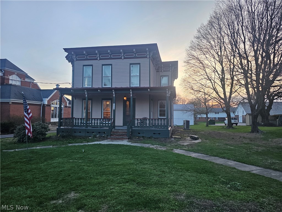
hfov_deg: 73.9
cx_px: 141
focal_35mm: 23
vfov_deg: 58.9
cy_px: 106
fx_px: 187
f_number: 1.7
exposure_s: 1/207
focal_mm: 6.3
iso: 200
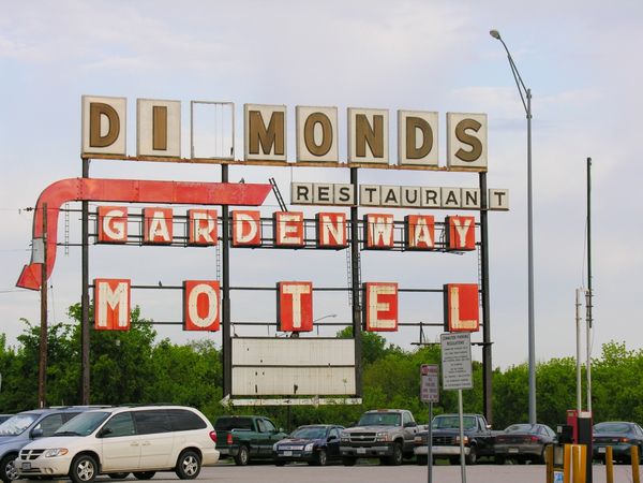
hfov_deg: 18.9
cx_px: 322
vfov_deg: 14.2
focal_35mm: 104
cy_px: 242
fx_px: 1932
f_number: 5.2
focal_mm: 26.5
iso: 50
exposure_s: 1/153
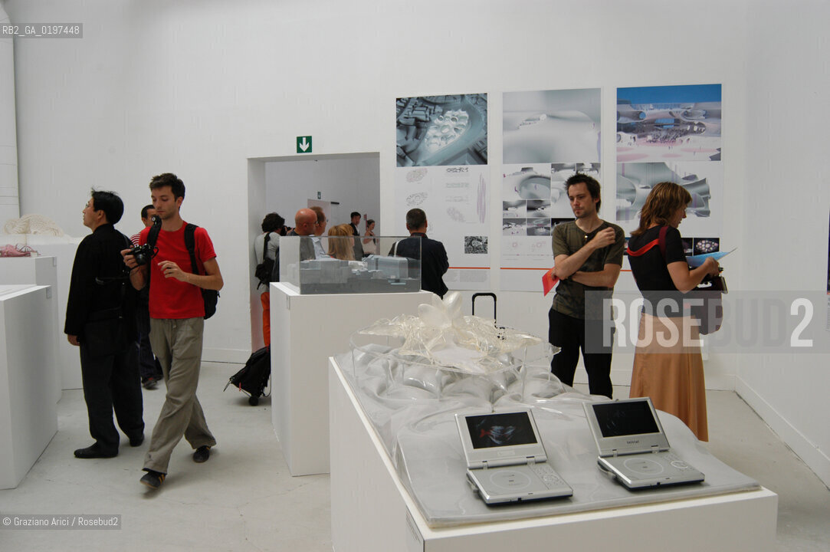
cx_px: 415
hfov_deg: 67.4
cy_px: 276
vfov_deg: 47.8
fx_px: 622
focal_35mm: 27
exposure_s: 1/125
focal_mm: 18
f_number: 6.3
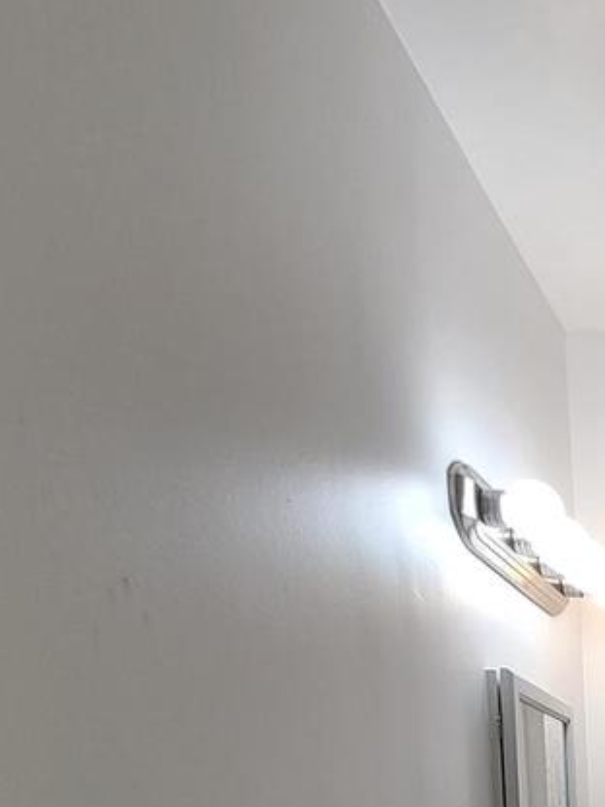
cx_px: 923
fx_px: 1119
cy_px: 1053
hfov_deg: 23.7
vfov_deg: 30.9
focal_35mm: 48
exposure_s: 1/60
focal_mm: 1.74
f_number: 2.2
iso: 40
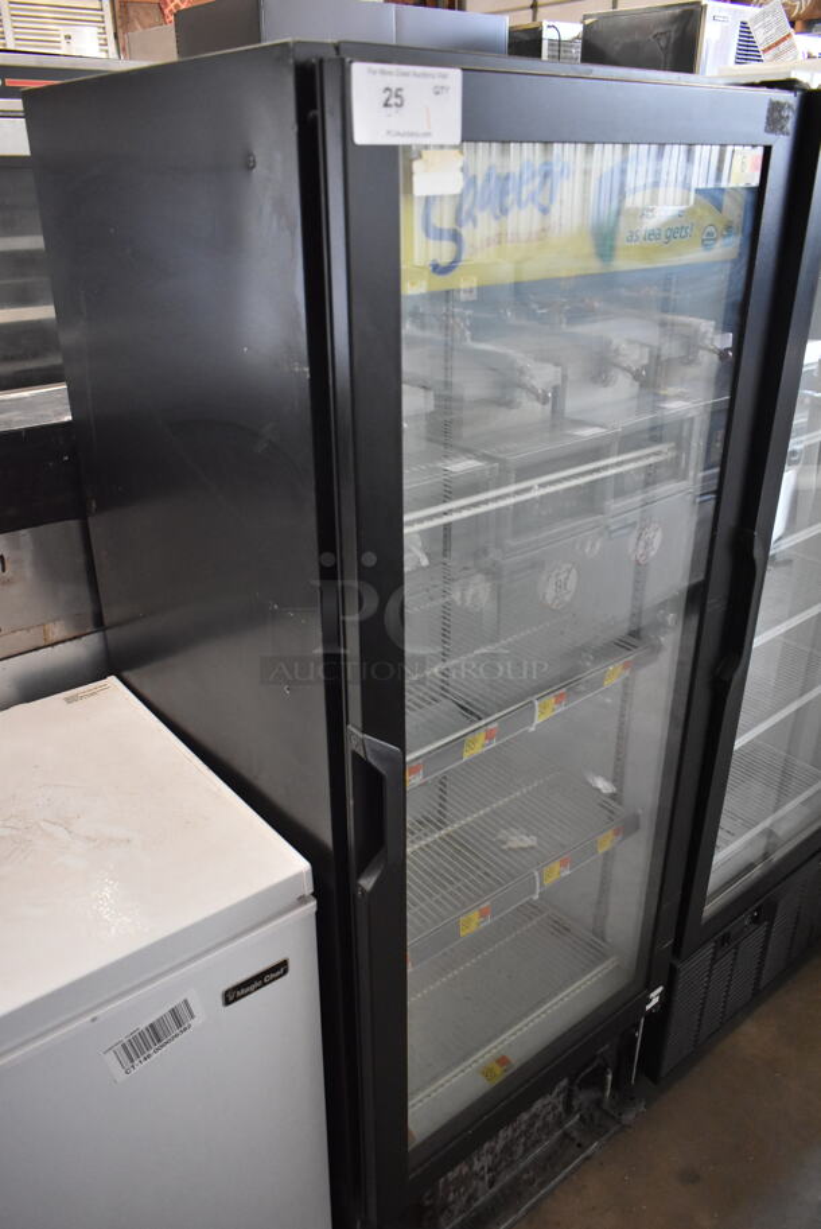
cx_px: 410
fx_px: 922
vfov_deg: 67.3
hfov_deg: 48.0
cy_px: 614
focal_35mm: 27
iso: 3200
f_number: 3.5
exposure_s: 1/125
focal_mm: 18
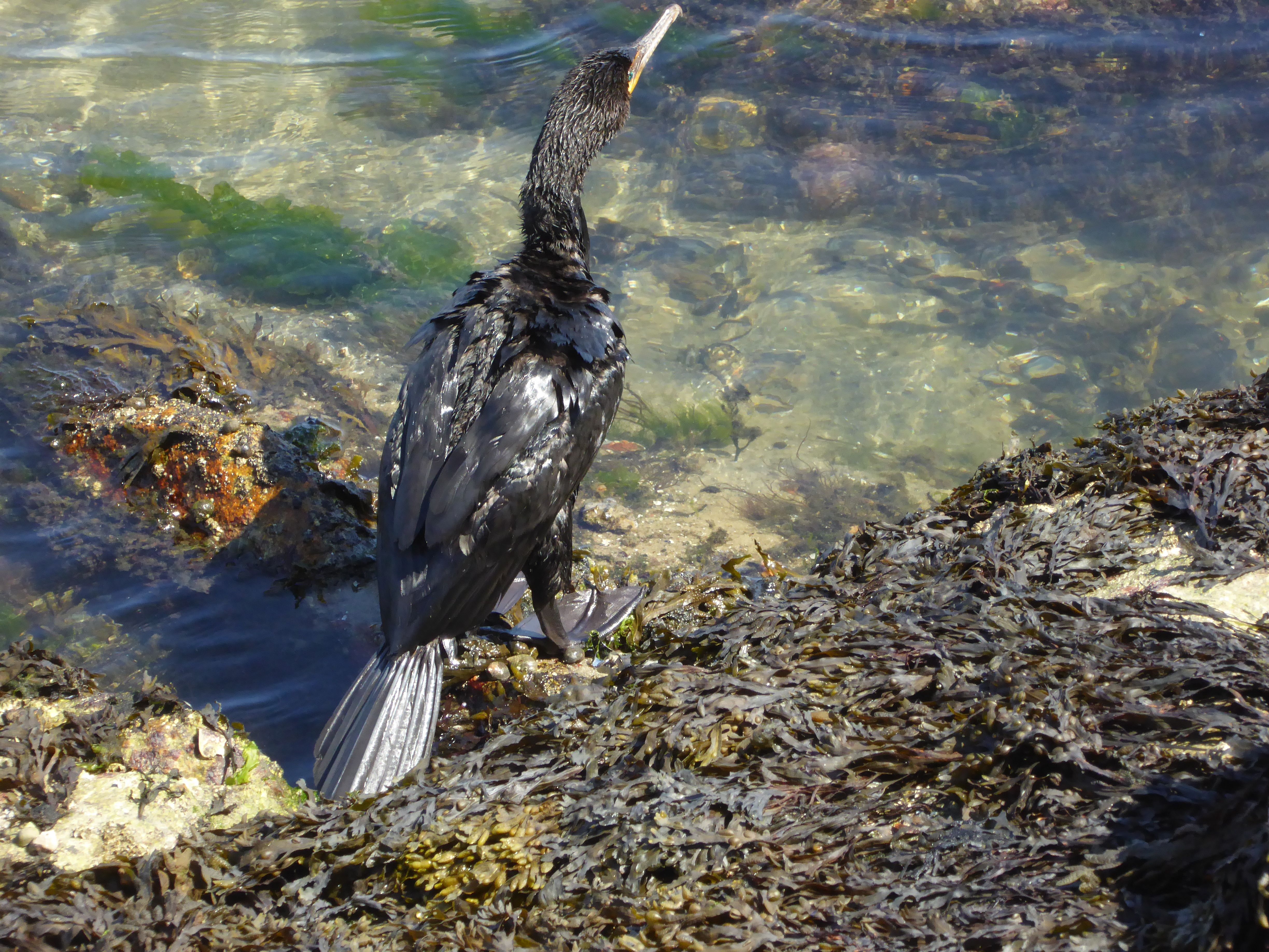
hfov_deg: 6.0
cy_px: 476
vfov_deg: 4.5
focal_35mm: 333
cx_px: 634
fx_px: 12208
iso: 320
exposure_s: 1/320
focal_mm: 53.8
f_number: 5.8
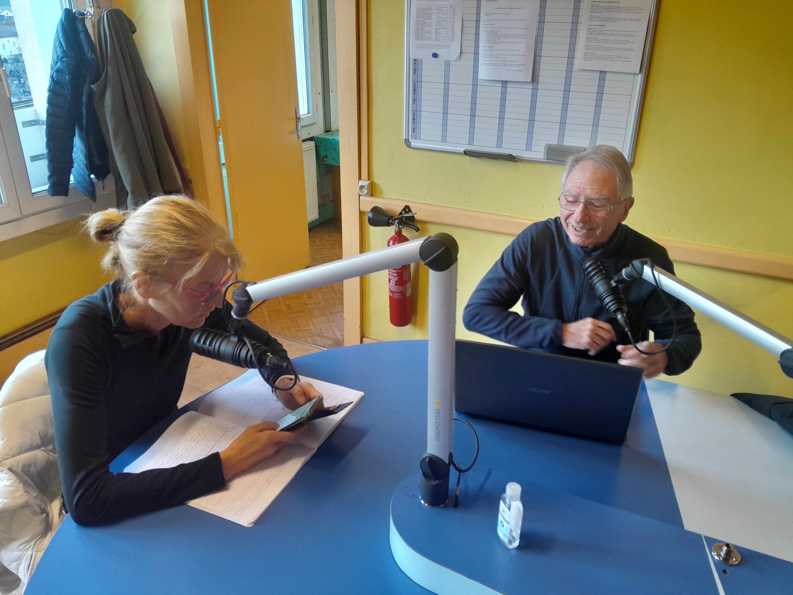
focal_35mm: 26
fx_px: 596
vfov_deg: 53.1
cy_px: 298
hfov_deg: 67.3
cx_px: 396
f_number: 1.8
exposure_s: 1/50
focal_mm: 3.98
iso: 200
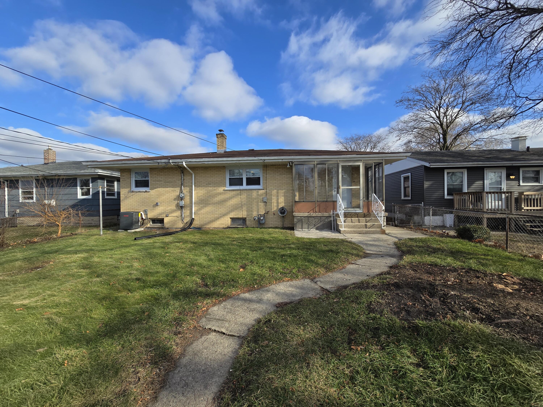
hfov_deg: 106.2
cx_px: 272
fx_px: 204
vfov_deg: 89.9
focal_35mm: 13
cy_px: 204
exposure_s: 1/1700
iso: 50
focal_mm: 2.2
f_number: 2.2
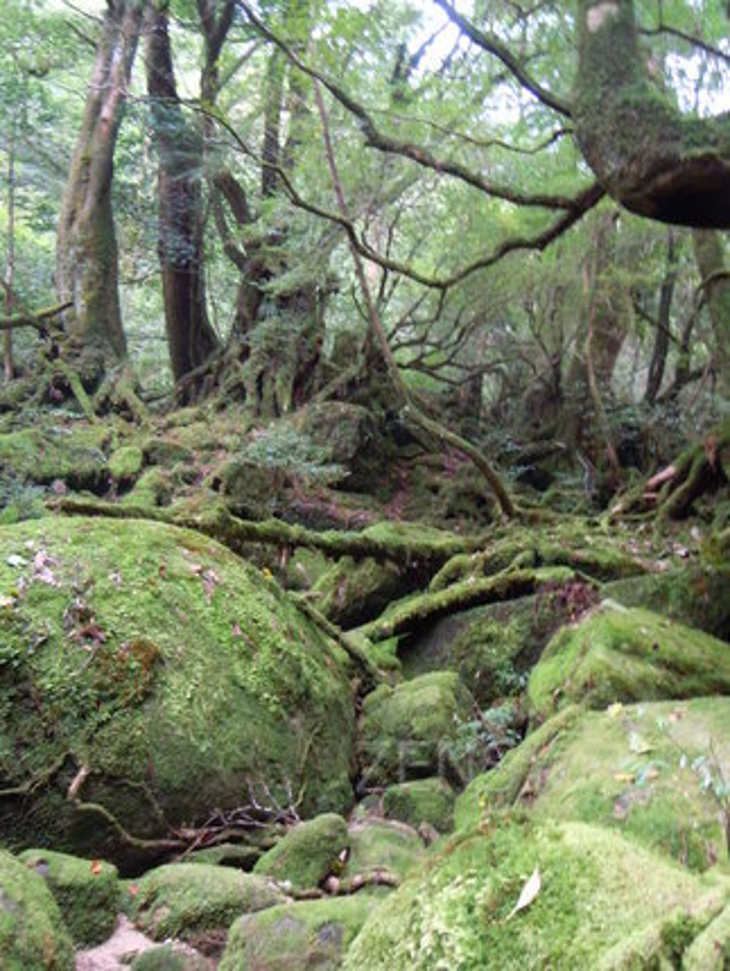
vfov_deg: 59.9
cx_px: 365
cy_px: 486
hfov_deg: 46.8
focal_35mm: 30
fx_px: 843
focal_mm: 5.4
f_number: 3.5
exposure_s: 1/13
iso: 400
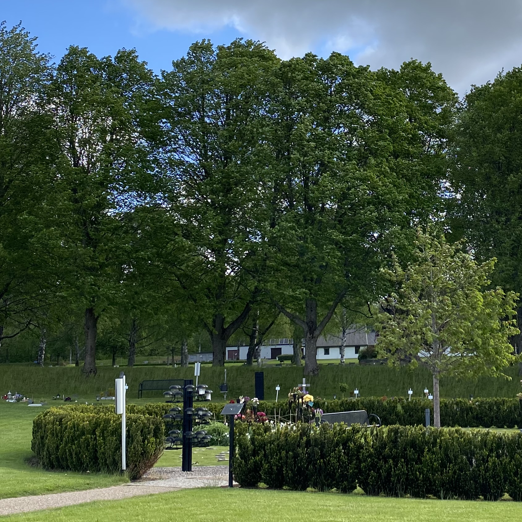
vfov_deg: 30.8
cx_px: 396
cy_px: 169
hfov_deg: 30.5
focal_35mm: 55
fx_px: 938
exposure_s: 1/2066
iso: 32
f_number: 1.8
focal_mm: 4.25
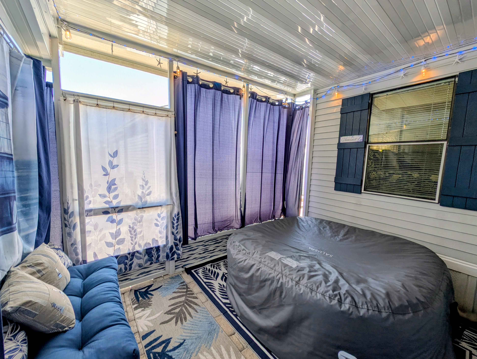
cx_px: 238
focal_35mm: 12
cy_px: 180
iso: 36
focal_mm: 2.23
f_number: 1.95
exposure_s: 1/130
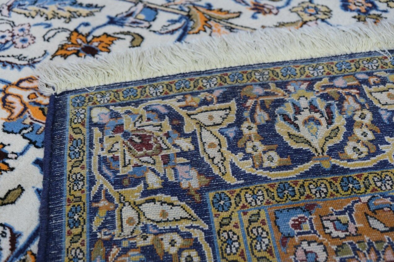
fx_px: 492
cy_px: 131
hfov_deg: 43.6
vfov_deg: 29.9
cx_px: 197
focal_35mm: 45
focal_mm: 30.2
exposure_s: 1/45
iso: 640
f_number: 3.6
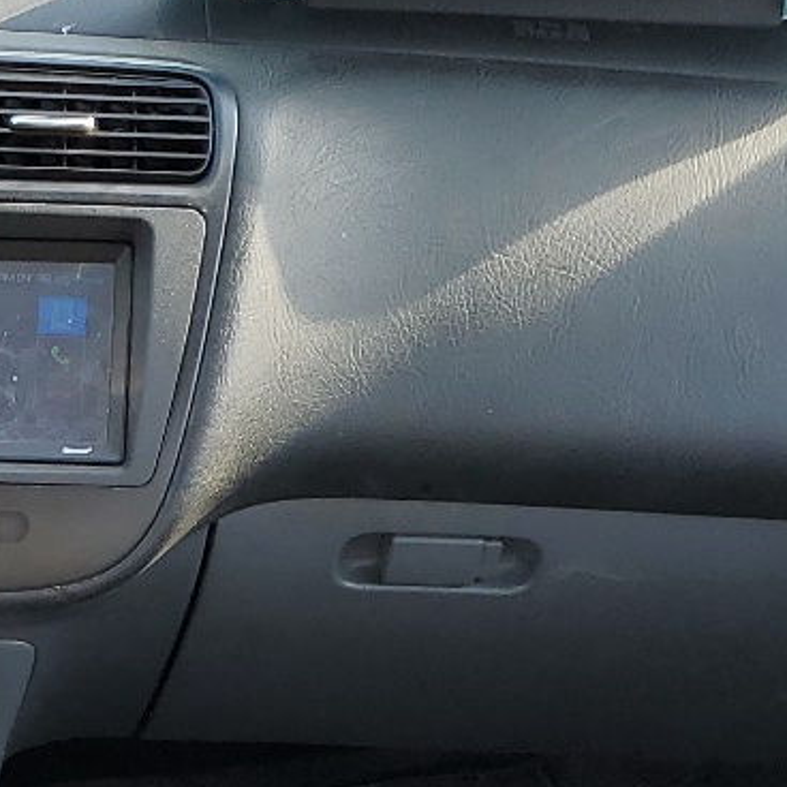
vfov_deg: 16.4
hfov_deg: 16.3
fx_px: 2572
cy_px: 1048
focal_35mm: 100
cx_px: -291
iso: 50
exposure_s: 1/345
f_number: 1.5
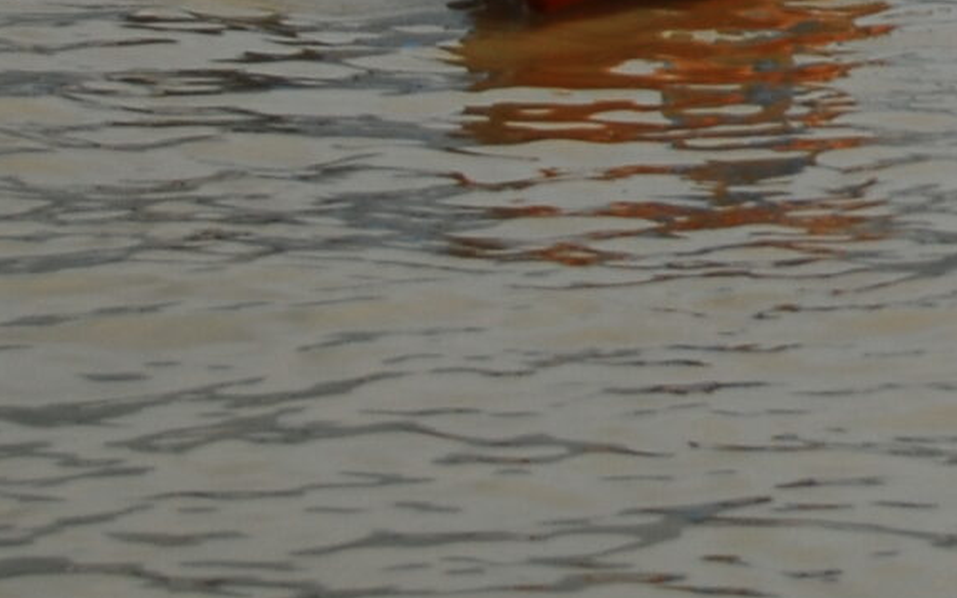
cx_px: 1844
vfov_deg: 4.3
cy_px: -717
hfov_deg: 6.8
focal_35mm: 302
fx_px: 7877
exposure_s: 1/200
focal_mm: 44
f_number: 7.1
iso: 125
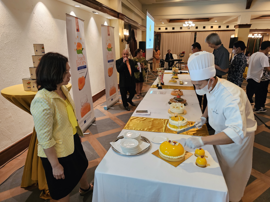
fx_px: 179
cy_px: 101
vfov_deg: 58.9
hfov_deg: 73.9
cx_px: 135
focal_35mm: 23
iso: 800
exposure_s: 1/100
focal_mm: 6.3
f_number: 1.7
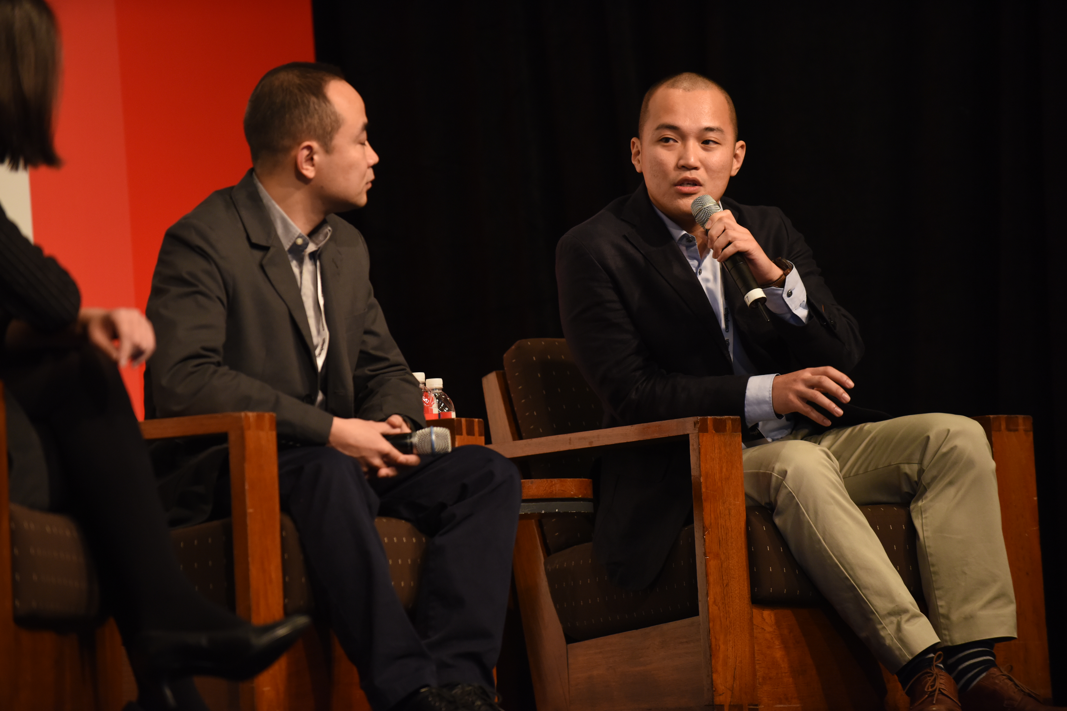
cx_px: 534
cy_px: 356
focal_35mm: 200
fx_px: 5927
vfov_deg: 6.9
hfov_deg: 10.3
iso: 1600
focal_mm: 200
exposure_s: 1/60
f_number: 3.5
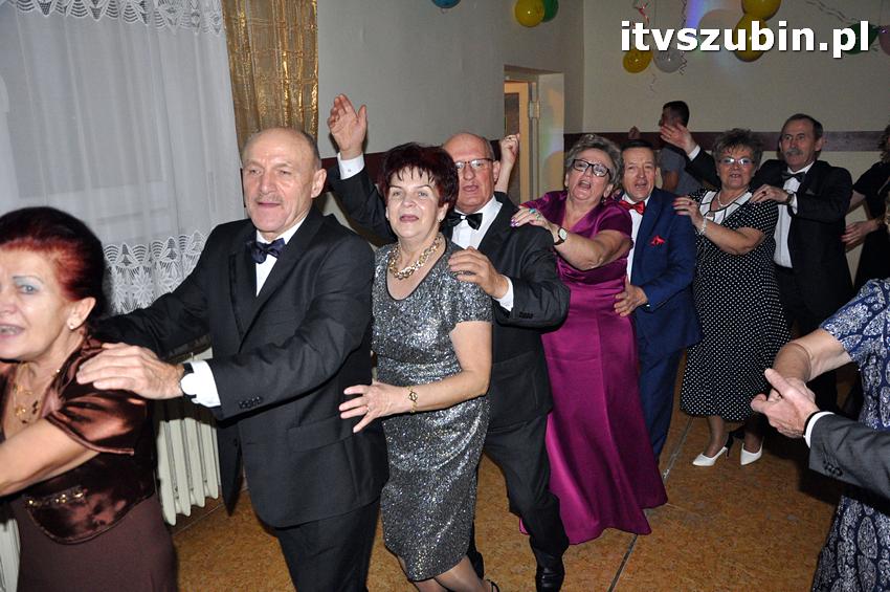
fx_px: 778
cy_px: 296
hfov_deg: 59.5
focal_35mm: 32
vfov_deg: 41.6
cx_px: 445
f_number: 5
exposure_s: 1/60
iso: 1600
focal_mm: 21
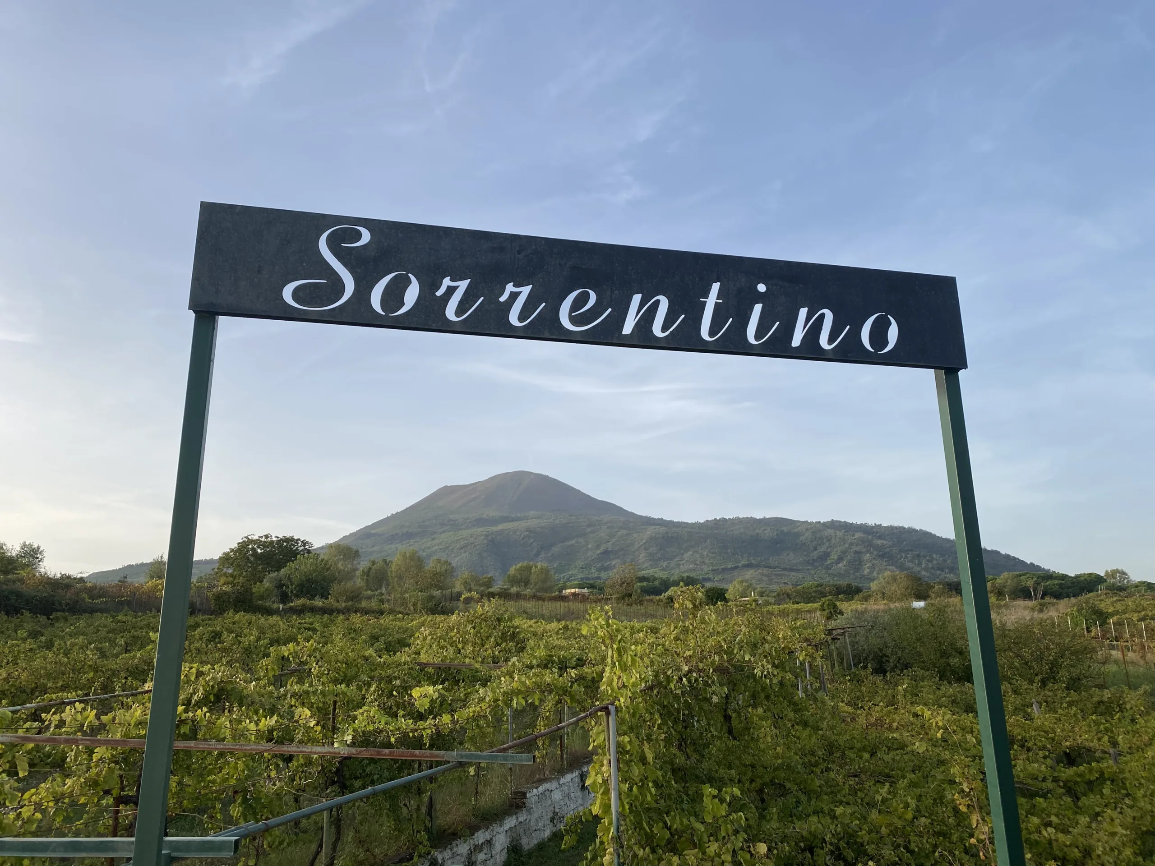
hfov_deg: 67.3
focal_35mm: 26
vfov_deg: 53.1
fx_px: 868
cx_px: 578
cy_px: 433
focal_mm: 4.25
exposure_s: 1/1429
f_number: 1.8
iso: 32
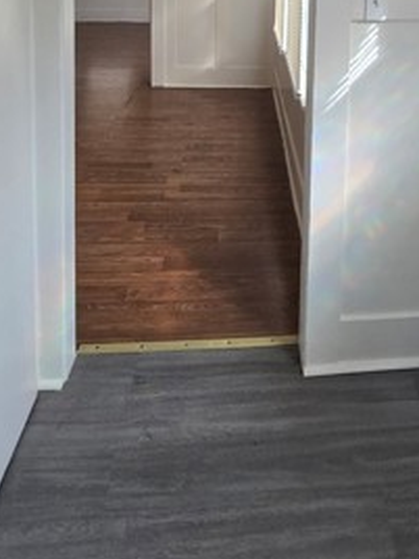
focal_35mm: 31
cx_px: 288
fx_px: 500
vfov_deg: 46.4
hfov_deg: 44.6
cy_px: -27
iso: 125
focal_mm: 2.2
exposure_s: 1/60
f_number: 2.2
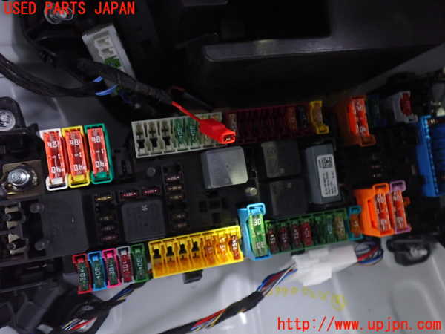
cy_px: 167
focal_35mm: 30
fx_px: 386
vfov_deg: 46.8
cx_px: 222
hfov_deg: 60.0
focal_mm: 5.4
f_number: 2.3
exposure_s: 1/13
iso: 800
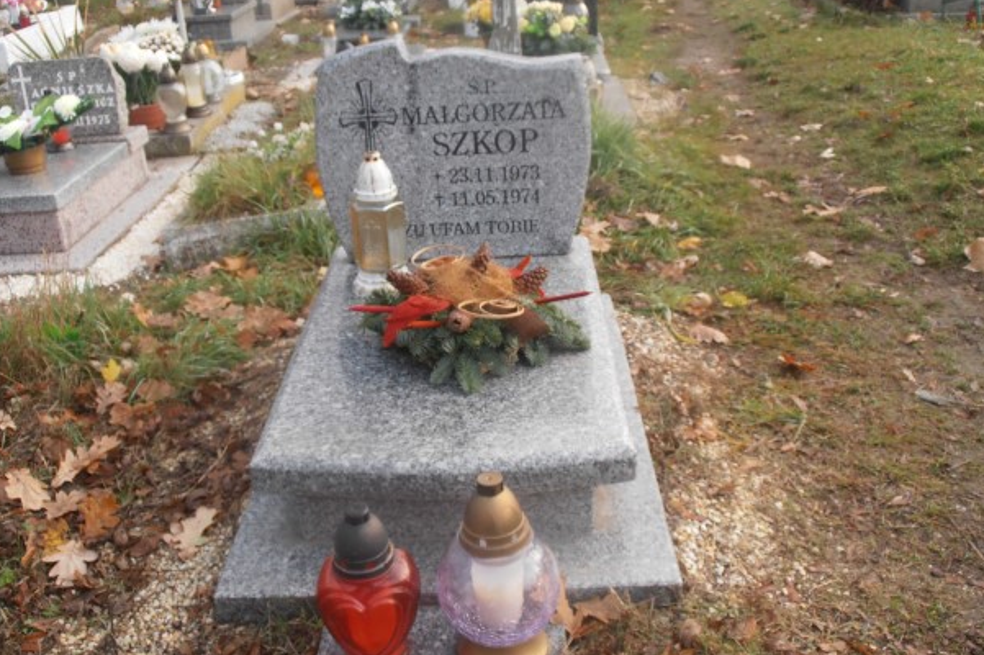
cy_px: 295
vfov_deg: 32.6
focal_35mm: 41
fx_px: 1120
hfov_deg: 47.4
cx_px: 467
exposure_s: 1/160
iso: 80
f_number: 3.9
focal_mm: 6.61
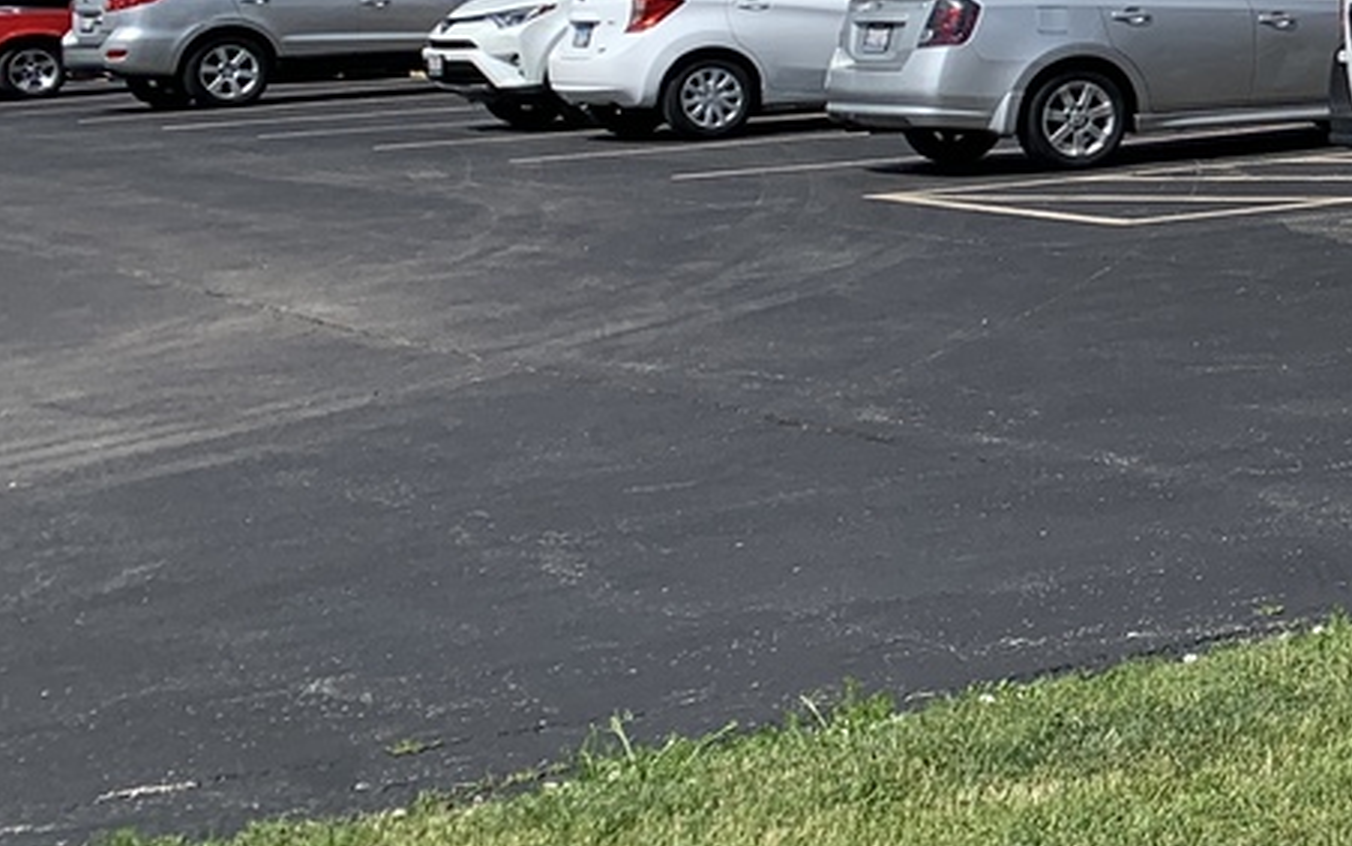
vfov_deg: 14.5
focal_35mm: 88
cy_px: -117
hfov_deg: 19.8
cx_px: 2122
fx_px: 3243
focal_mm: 4.25
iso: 25
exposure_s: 1/3937
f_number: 1.8
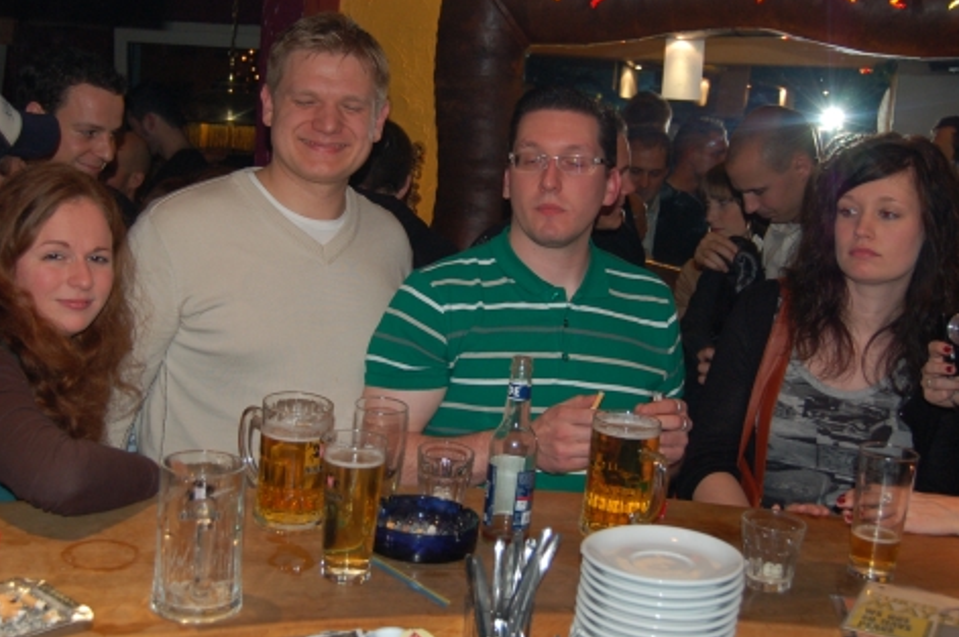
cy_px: 244
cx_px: 419
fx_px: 1224
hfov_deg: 42.7
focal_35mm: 46
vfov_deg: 29.1
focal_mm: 24
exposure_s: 1/60
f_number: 4
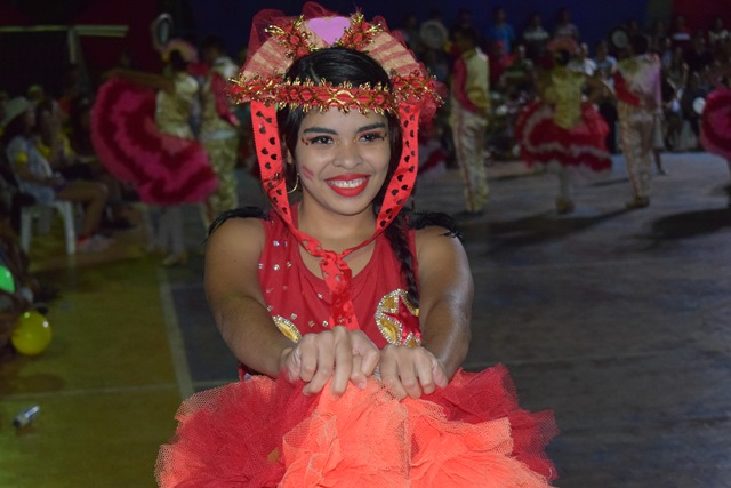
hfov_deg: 28.1
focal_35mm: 72
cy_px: 244
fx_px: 1462
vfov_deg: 18.9
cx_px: 366
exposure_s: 1/60
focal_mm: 48
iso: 3200
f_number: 5.3
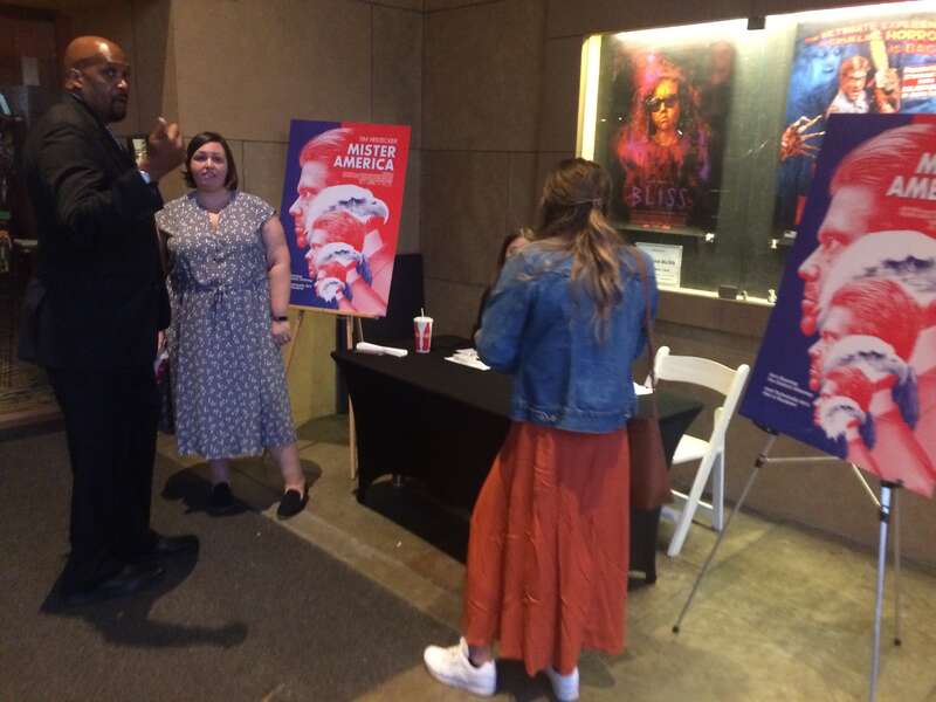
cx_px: 468
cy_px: 351
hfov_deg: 61.7
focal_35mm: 29
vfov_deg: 48.2
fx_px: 784
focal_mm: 4.15
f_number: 2.2
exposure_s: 1/15
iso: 320
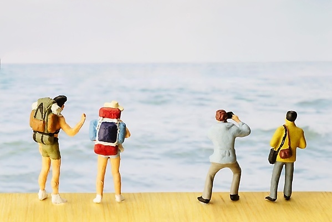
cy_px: 111
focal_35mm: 90
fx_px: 830
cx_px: 166
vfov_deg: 15.2
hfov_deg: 22.6
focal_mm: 90
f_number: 45
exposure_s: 1/1.25
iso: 200
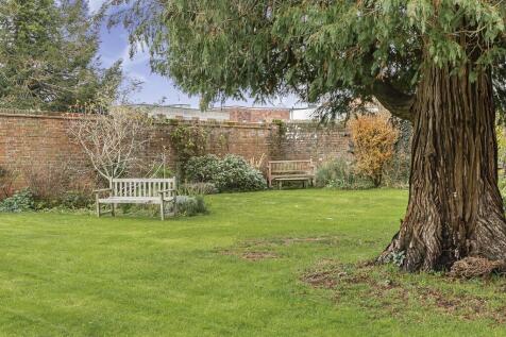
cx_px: 253
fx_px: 731
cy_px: 168
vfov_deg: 26.0
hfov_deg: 38.2
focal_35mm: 52
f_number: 8
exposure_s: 1/50
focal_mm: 35
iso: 640
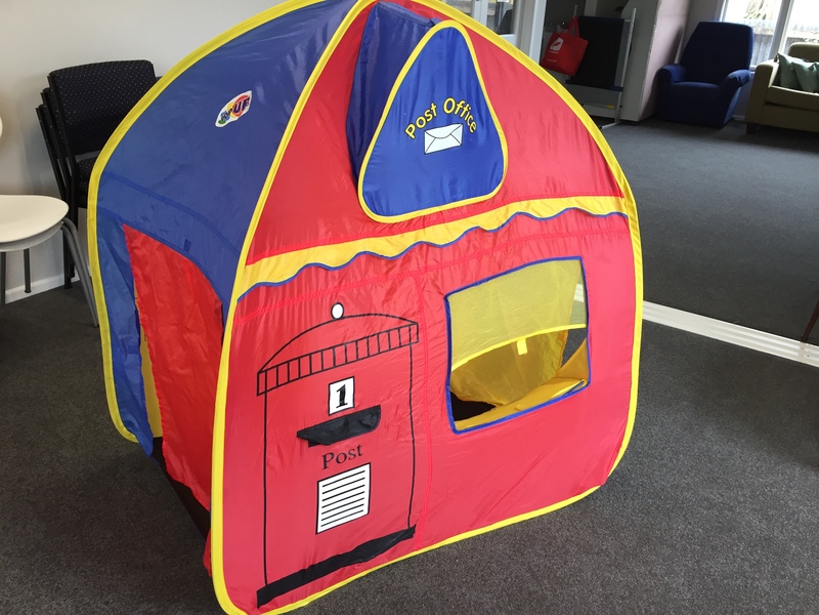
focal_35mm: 29
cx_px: 410
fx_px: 686
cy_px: 308
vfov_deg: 48.2
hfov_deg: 61.7
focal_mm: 4.15
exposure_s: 1/33
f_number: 2.2
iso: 40
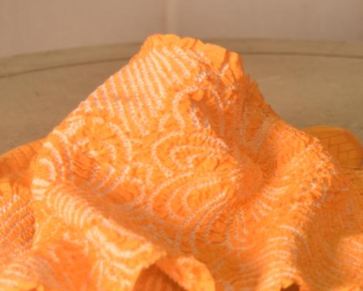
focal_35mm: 167
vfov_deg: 9.2
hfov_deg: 11.5
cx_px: 294
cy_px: 211
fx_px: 1794
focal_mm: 52
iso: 400
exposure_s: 1/80
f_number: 4.8
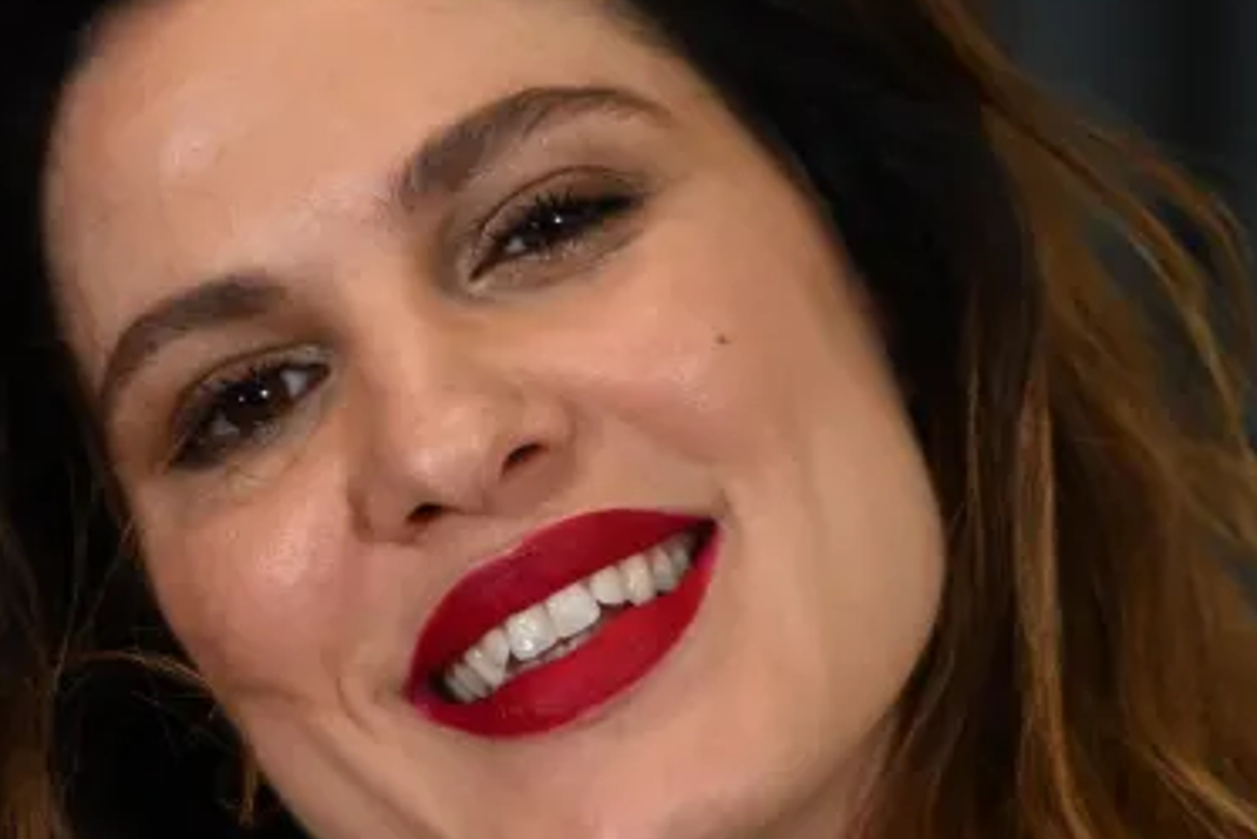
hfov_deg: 3.3
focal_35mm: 627
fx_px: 21900
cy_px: 866
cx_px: 549
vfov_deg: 2.2
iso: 1600
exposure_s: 1/320
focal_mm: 195
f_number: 3.2
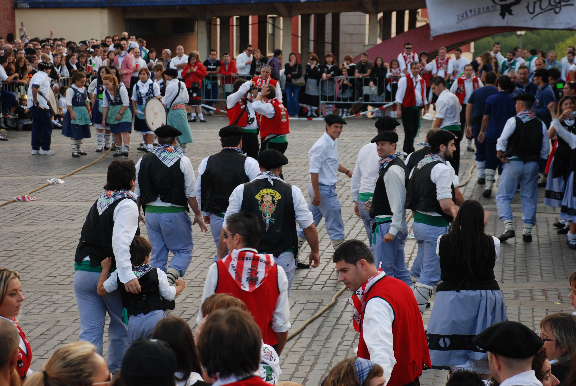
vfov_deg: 13.1
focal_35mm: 105
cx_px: 288
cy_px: 193
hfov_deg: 19.4
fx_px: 1683
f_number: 5.6
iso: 320
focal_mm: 70
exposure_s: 1/125
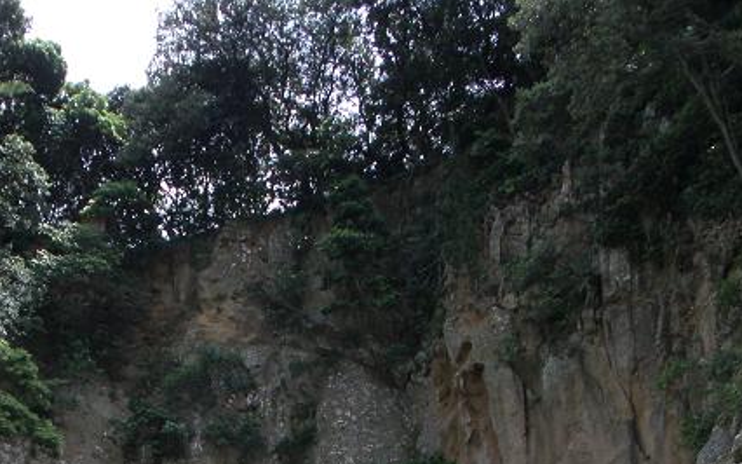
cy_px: 710
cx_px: 202
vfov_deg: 14.4
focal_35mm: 84
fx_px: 1698
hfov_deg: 24.4
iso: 64
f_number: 3.5
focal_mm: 6.6
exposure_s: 1/320
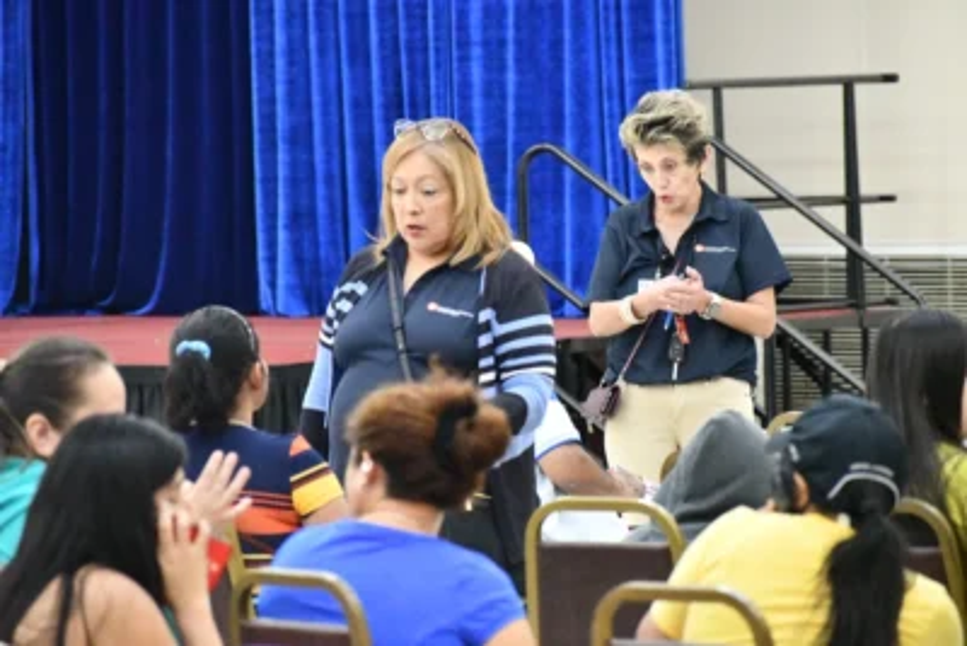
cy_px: 323
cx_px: 484
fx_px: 6449
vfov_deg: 5.7
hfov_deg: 8.6
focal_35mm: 240
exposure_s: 1/250
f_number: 6.3
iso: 20000
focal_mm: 160
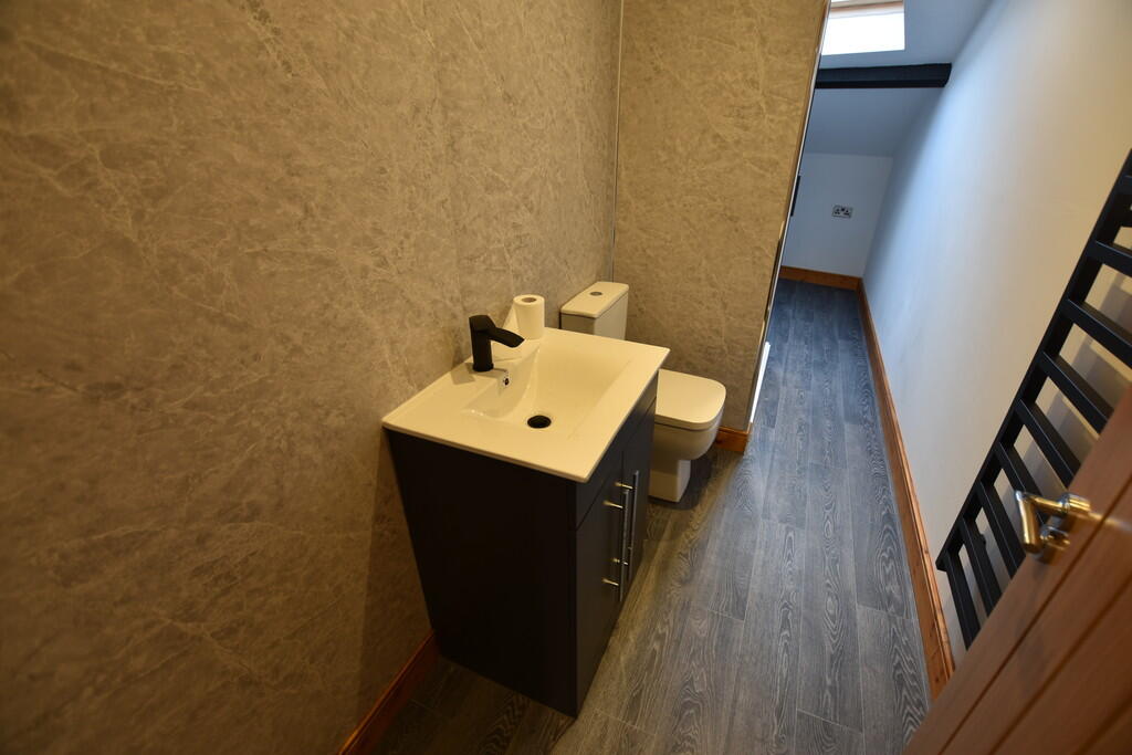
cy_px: 378
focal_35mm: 15
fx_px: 472
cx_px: 566
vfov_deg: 77.3
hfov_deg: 100.4
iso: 100
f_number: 3.5
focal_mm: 10
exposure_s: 1/15
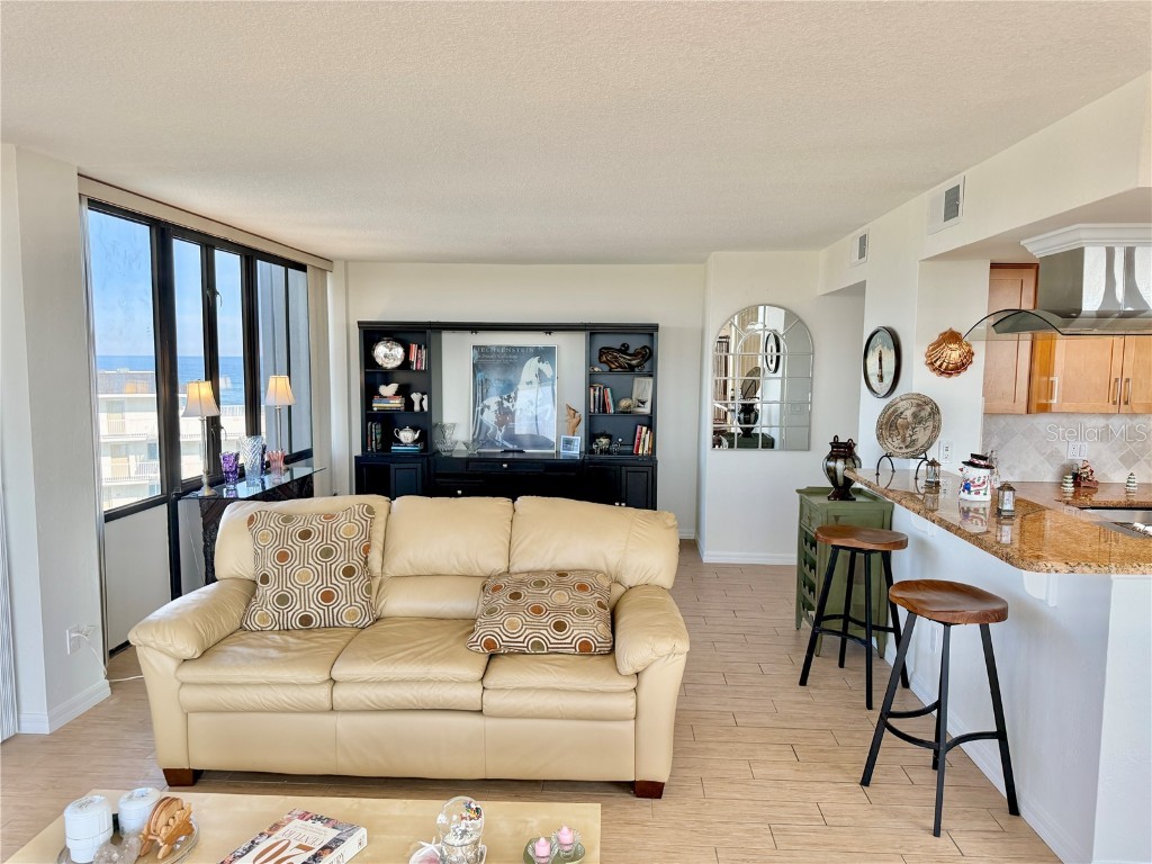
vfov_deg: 56.8
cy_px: 432
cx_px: 576
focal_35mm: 24
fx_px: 799
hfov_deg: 71.6
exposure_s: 1/240
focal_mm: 6.76
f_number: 1.78
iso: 160
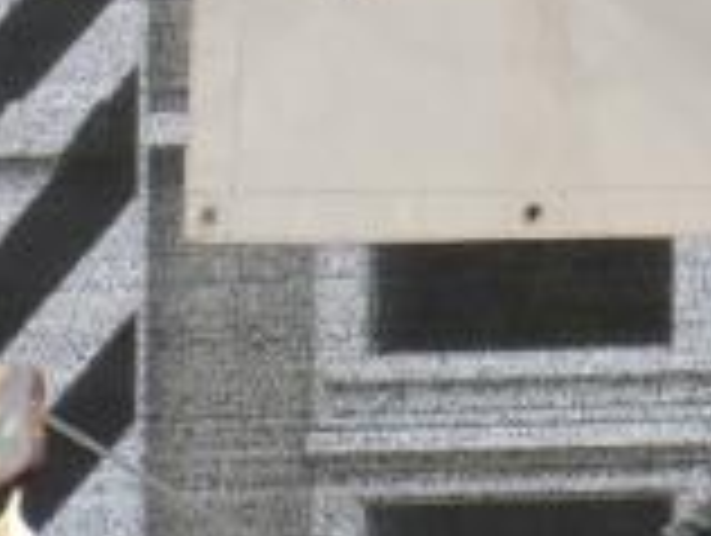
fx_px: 15181
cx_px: 1436
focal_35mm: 738
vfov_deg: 2.0
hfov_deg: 2.7
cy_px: 851
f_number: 5.8
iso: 320
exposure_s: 1/160
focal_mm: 73
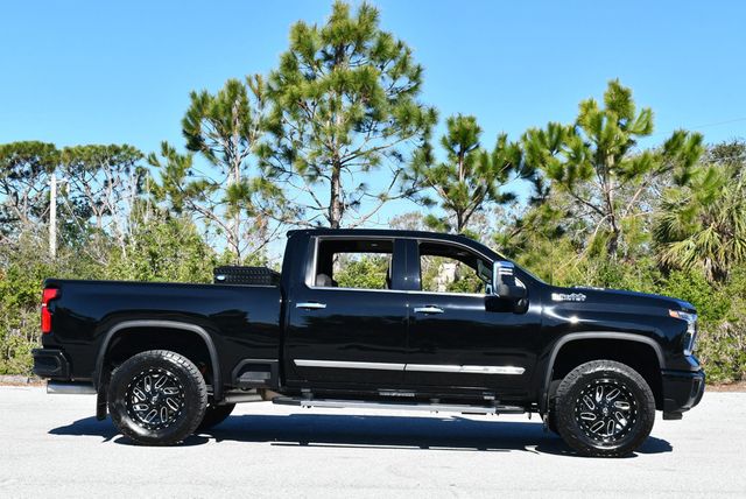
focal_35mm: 58
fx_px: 1203
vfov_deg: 23.4
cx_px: 373
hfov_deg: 34.5
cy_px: 250
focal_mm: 29
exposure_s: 1/250
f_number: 8
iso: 125
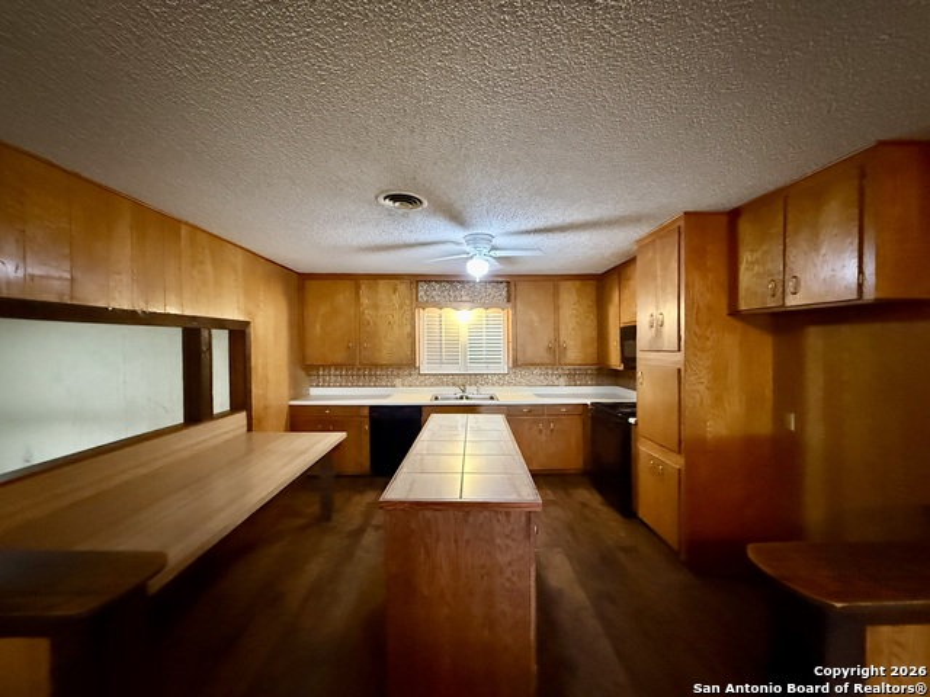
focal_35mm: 14
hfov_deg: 102.1
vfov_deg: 85.7
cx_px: 465
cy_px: 348
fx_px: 376
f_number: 2.2
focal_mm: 2.22
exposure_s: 1/60
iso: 1250
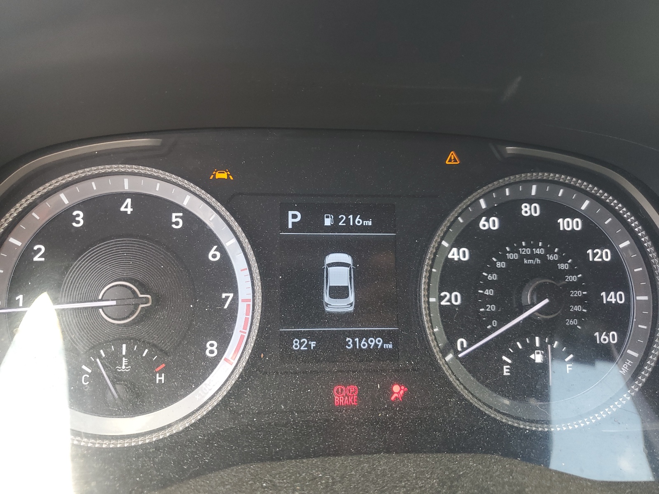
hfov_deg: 67.3
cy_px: 247
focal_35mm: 26
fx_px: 495
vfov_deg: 53.1
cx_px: 330
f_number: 1.5
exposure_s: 1/60.2
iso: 65
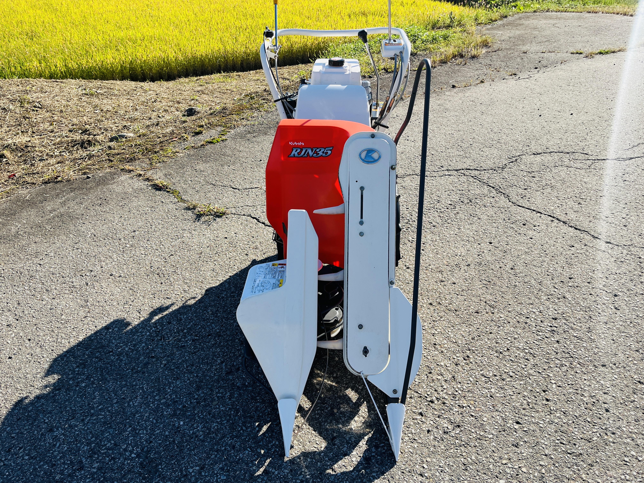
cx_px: 322
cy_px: 242
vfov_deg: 53.1
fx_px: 484
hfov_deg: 67.3
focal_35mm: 26
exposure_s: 1/1862
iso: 50
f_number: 1.6
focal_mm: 5.1
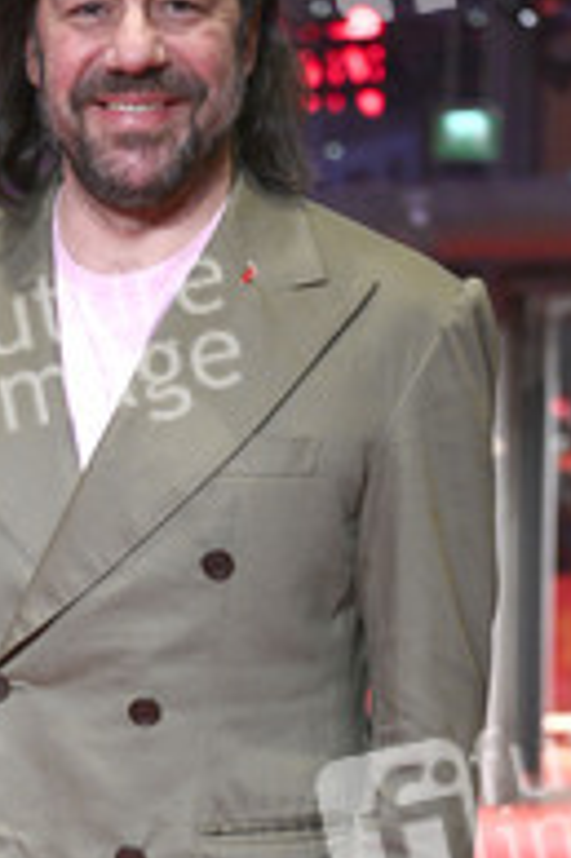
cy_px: 584
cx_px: 142
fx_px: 4528
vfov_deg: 10.8
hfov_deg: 7.2
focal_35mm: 190
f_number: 5.3
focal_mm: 92
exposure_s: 1/250
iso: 5000
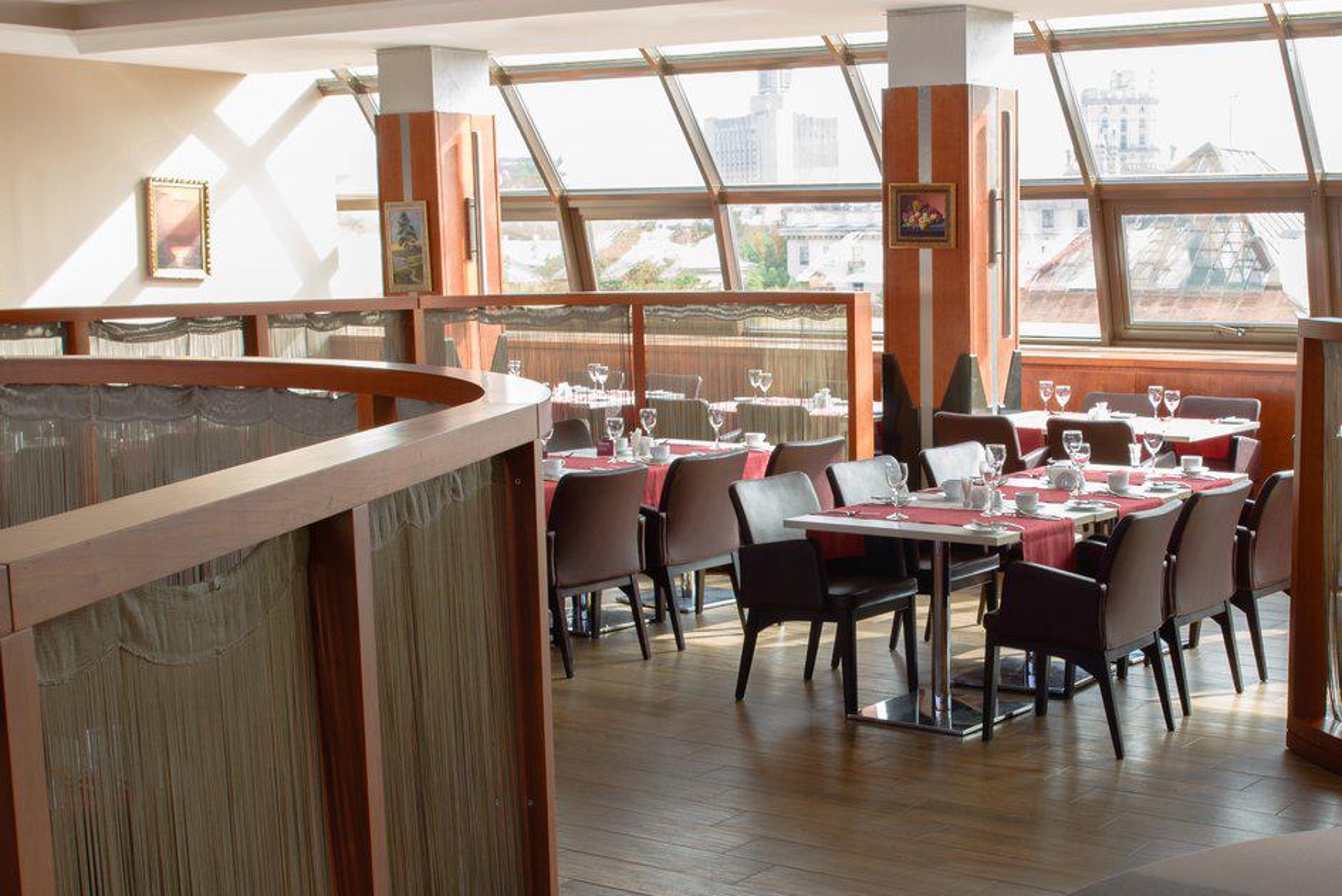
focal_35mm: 52
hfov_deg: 37.6
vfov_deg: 25.9
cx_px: 933
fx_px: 1939
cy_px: 596
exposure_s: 1
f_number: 8
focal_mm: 24
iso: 100
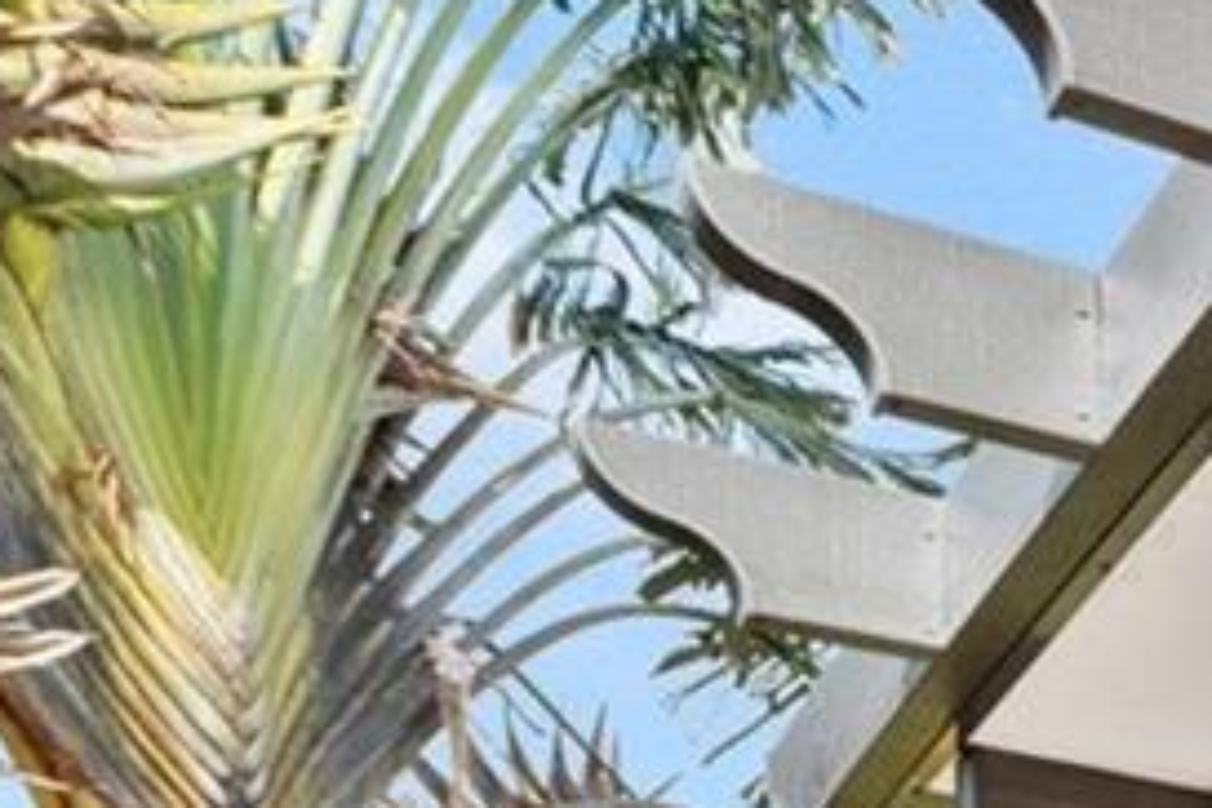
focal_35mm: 82
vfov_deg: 13.5
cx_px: 2850
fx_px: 2760
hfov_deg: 15.2
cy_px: 1747
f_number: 8
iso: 200
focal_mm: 14
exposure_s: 1/250
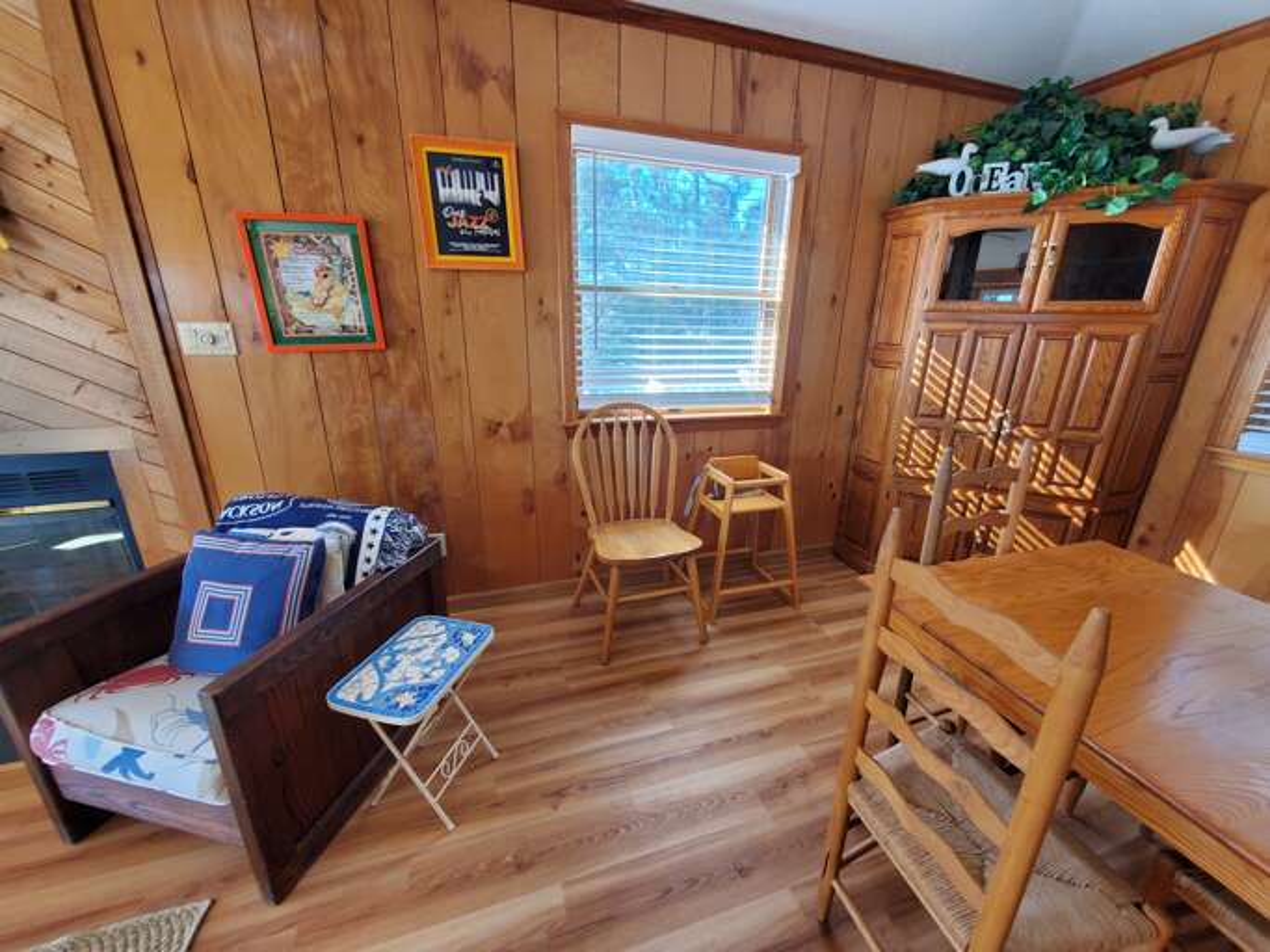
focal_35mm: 13
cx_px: 635
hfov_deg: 106.2
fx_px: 477
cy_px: 476
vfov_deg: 89.9
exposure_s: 1/37
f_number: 2.2
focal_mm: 1.8
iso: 125
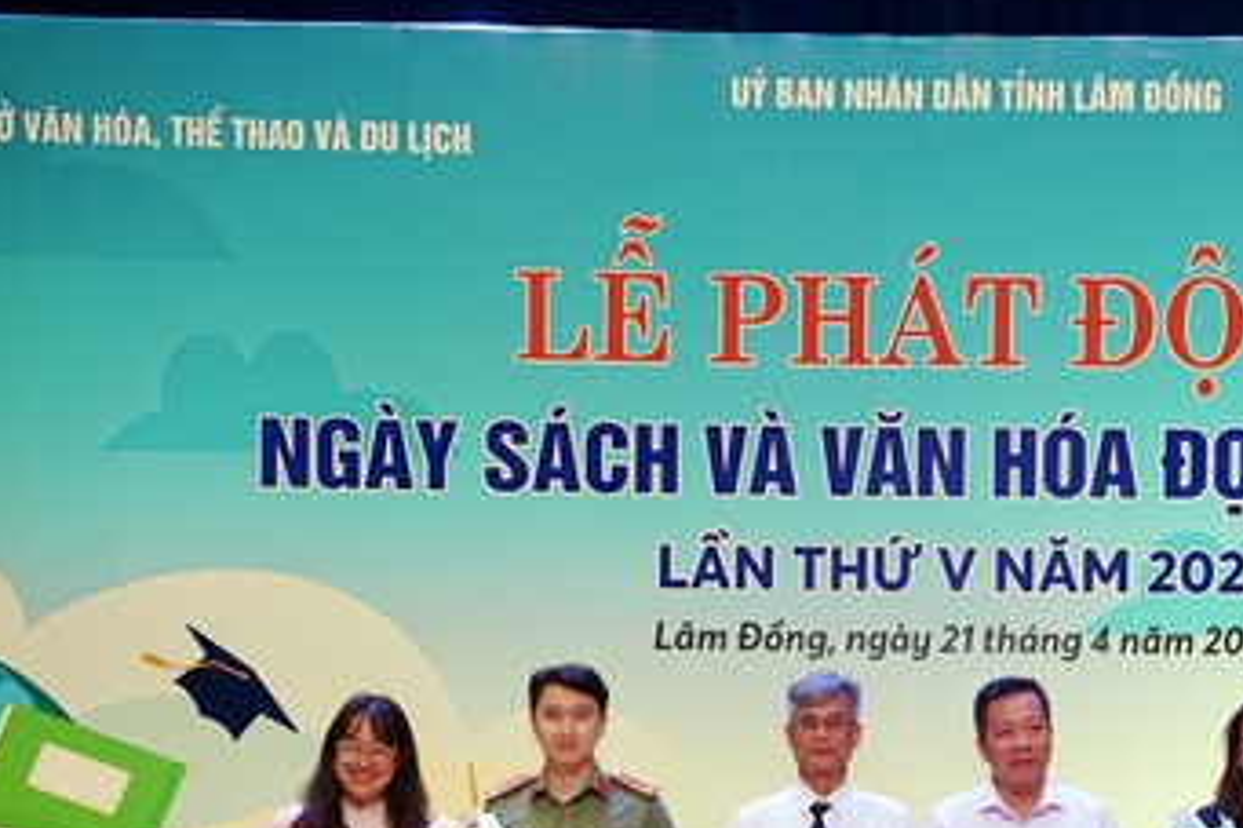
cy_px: 764
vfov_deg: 9.9
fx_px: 4728
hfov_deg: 14.9
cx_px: 962
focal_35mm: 137
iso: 1000
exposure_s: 1/50
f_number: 5
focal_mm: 67
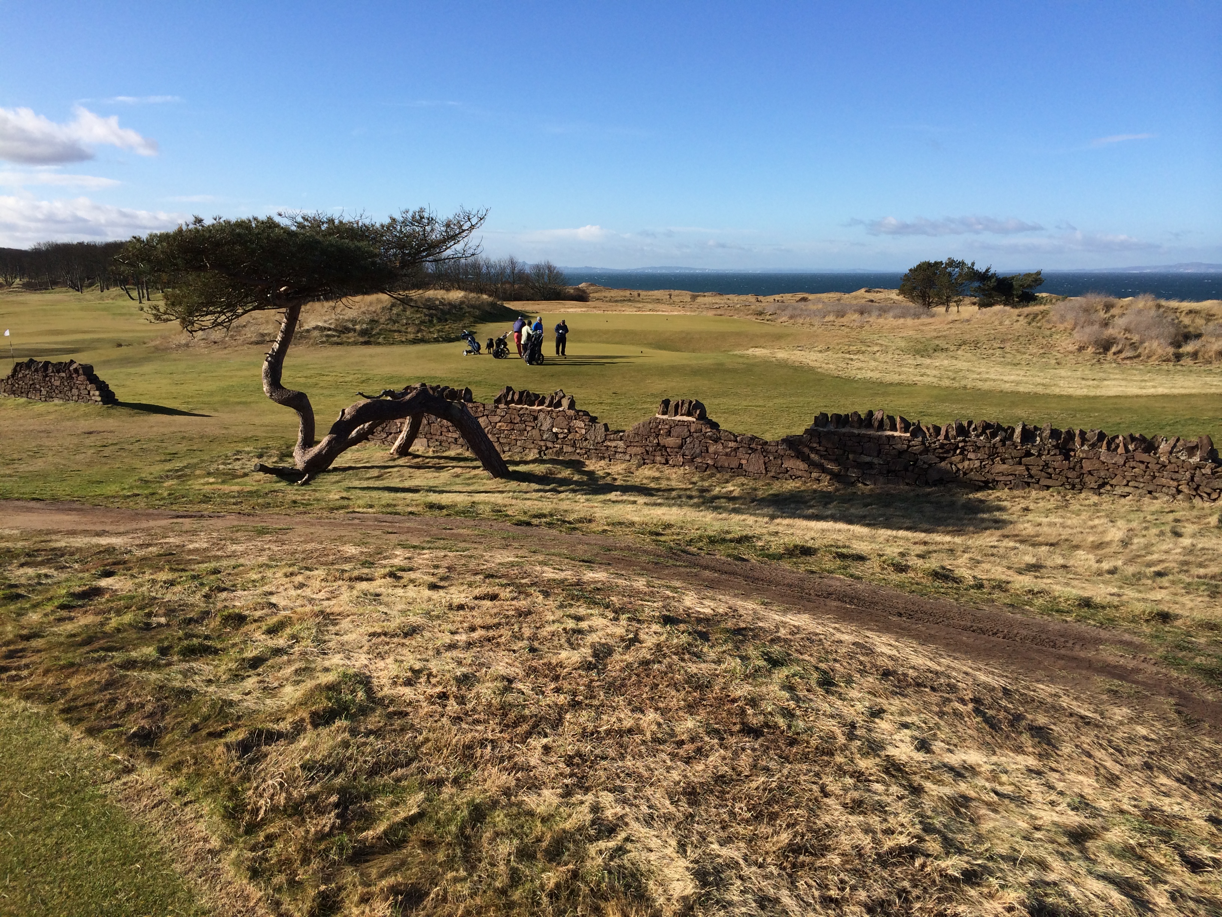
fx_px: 1059
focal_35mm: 30
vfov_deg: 46.8
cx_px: 611
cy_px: 458
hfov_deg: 60.0
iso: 32
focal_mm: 4.12
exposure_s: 1/1953
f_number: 2.2
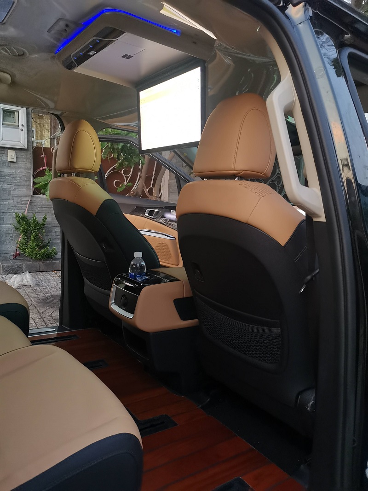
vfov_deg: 65.3
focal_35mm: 27
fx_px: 383
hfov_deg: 51.4
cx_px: 184
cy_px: 246
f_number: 1.8
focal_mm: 5.58
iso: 500
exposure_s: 1/33.3
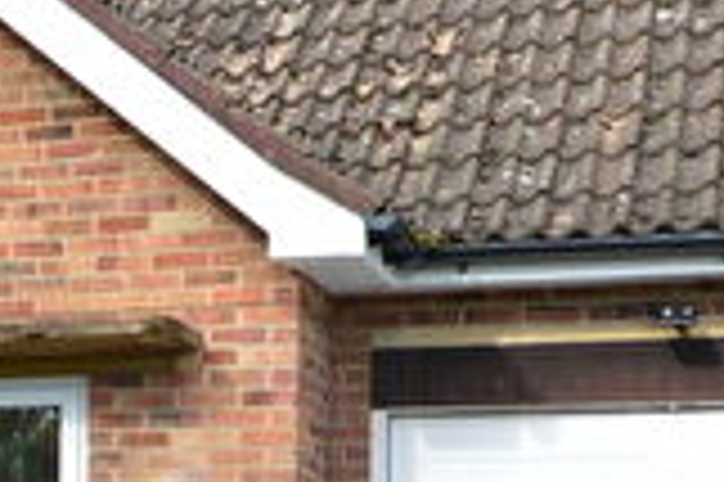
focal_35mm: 124
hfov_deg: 15.2
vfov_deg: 10.9
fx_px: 2495
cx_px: -369
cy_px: 514
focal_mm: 19
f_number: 5.6
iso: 110
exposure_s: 1/125
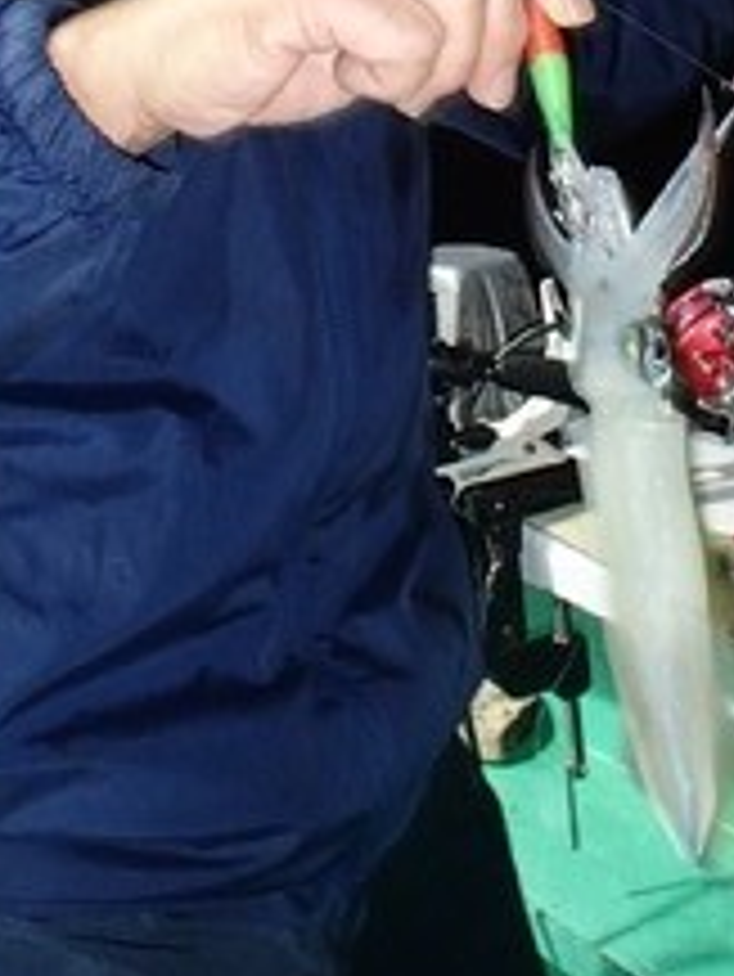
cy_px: 18
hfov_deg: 23.7
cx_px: 410
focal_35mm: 62
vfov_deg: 29.3
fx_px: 1751
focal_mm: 5
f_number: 3.9
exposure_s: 1/30
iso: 400
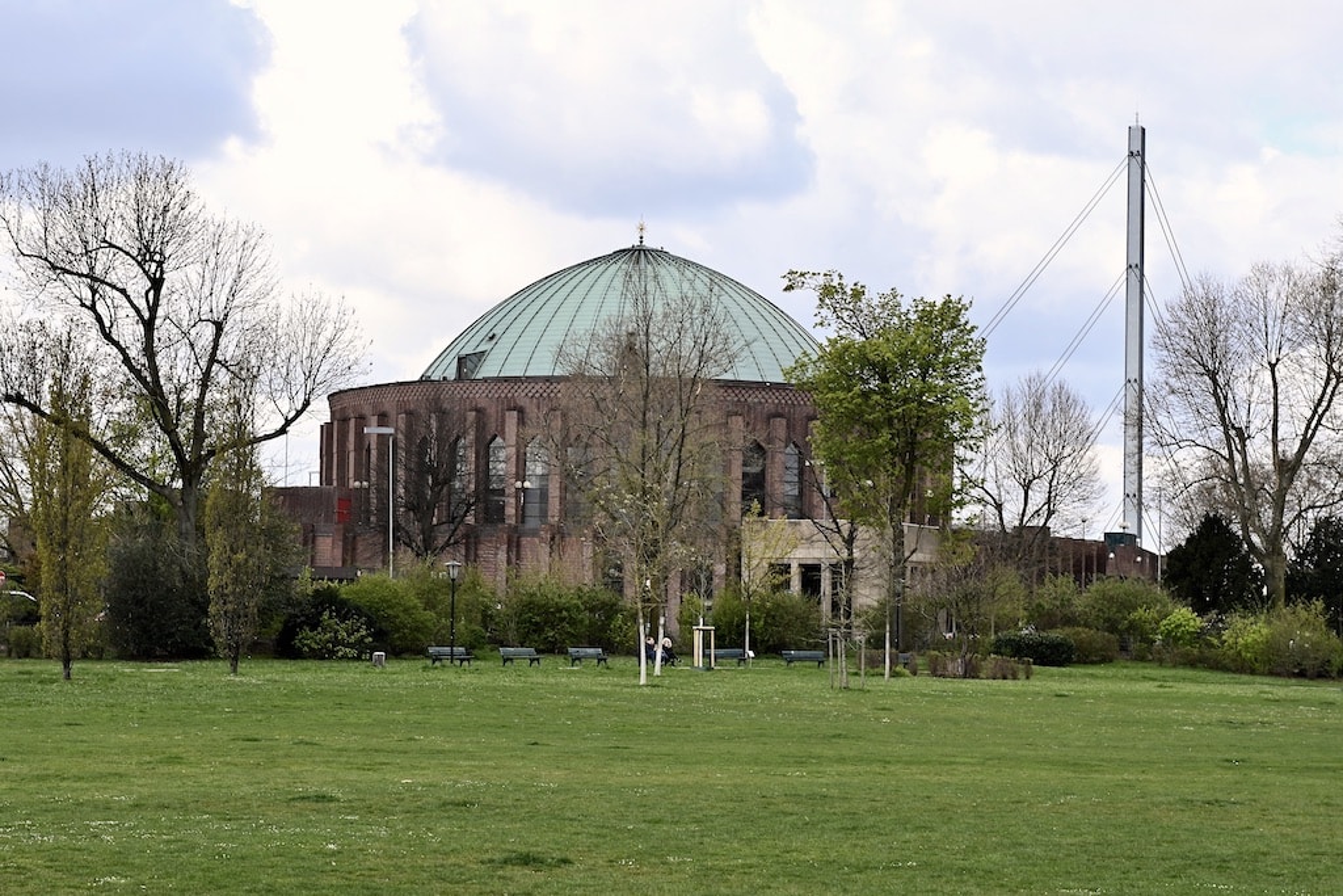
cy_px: 448
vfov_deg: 19.5
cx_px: 672
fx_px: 2612
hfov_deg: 28.8
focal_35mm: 70
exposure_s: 1/80
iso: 100
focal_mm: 70
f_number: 8
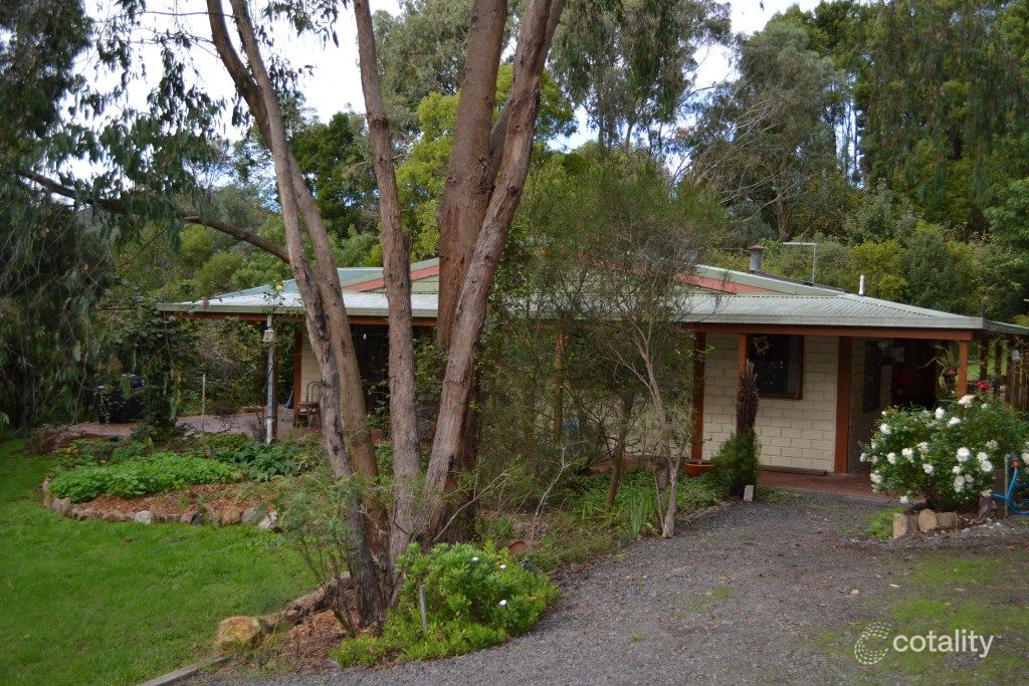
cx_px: 514
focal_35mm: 36
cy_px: 343
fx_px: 1029
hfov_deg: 53.1
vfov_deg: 36.9
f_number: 4
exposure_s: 1/200
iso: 100
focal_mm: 24
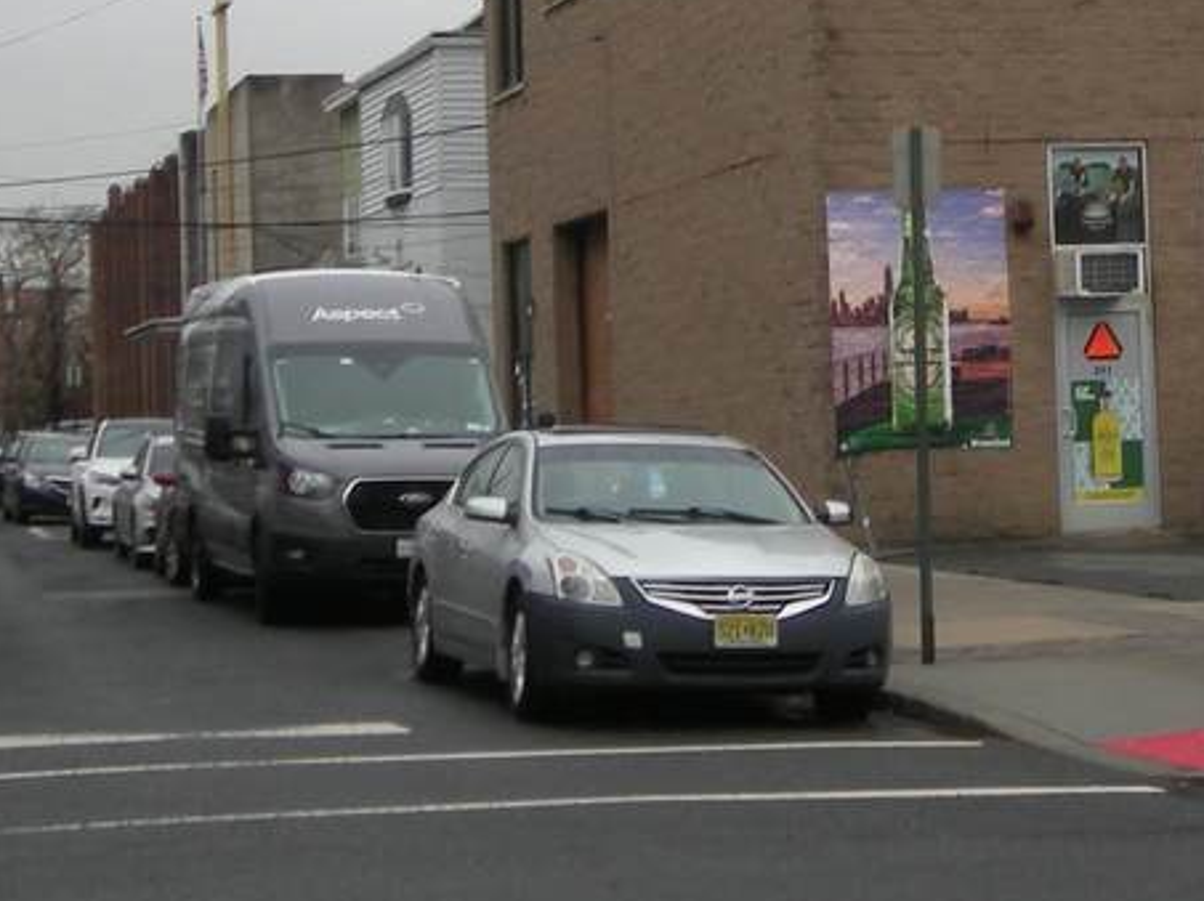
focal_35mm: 99
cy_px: 5
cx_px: 999
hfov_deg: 19.6
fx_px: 3441
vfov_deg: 14.7
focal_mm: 5.7
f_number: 2.8
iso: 50
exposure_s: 1/203
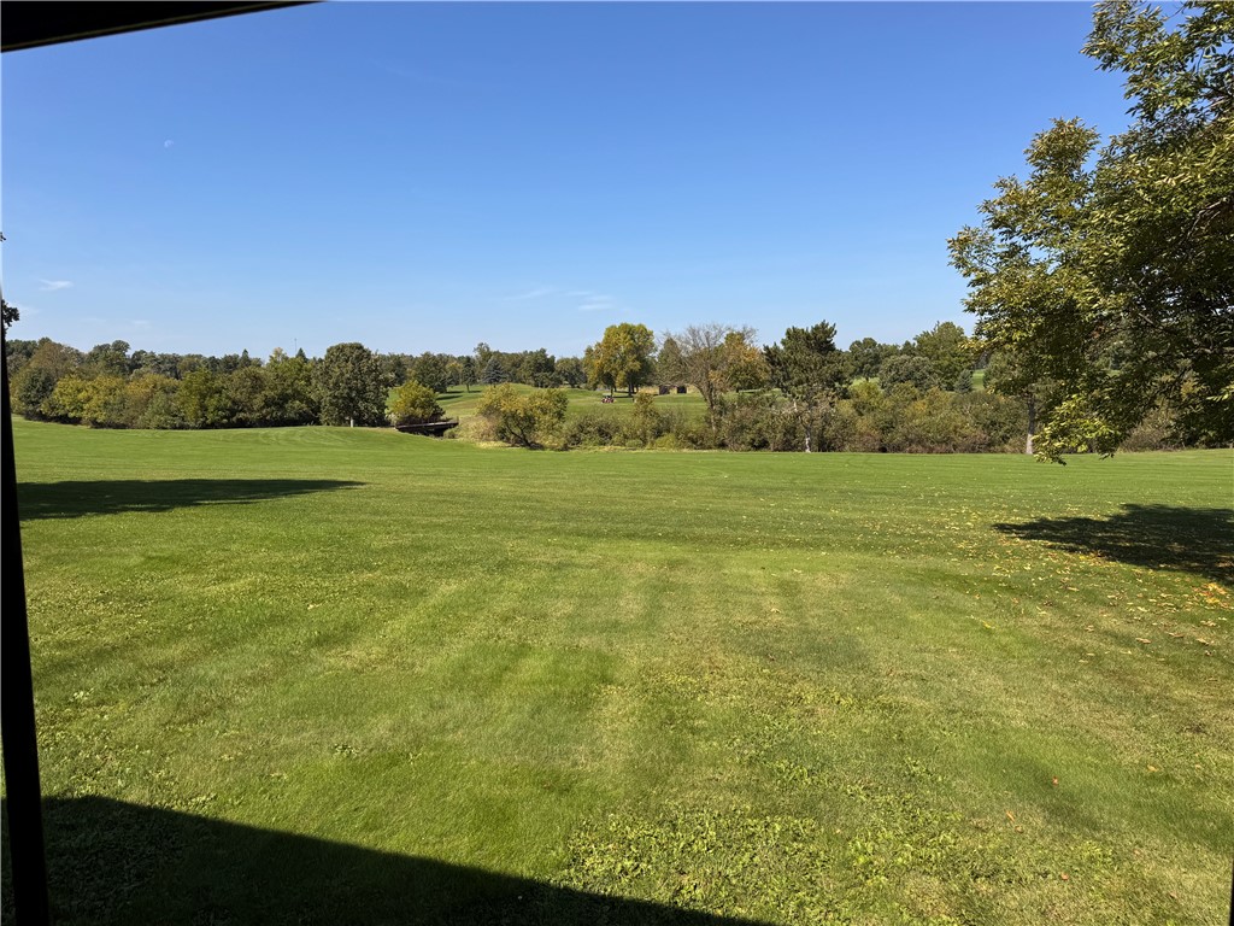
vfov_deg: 56.8
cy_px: 463
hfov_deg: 71.6
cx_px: 617
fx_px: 856
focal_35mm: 24
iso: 80
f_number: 1.78
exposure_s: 1/4310
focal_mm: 6.76
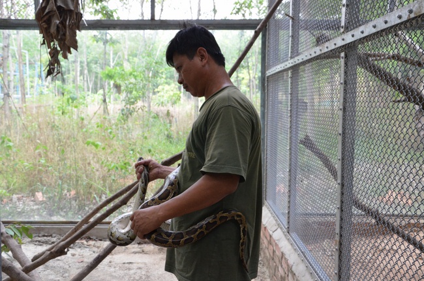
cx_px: 212
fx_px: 423
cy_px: 140
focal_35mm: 36
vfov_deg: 36.7
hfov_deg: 53.2
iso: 1600
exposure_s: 1/200
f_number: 7.1
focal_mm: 24
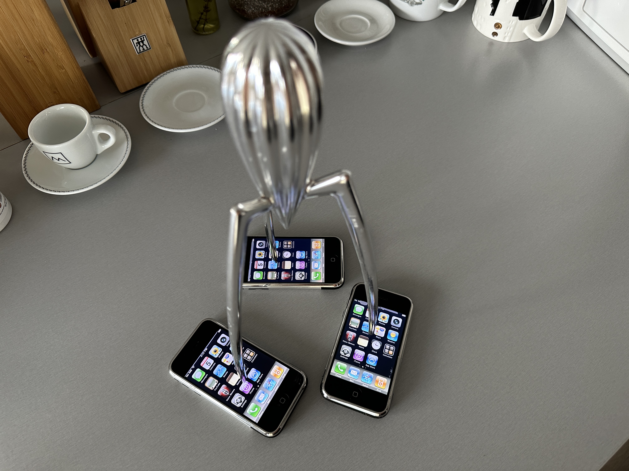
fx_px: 436
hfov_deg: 71.6
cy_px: 236
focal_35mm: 24
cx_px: 314
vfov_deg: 56.8
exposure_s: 1/109
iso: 250
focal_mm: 6.86
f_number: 1.78
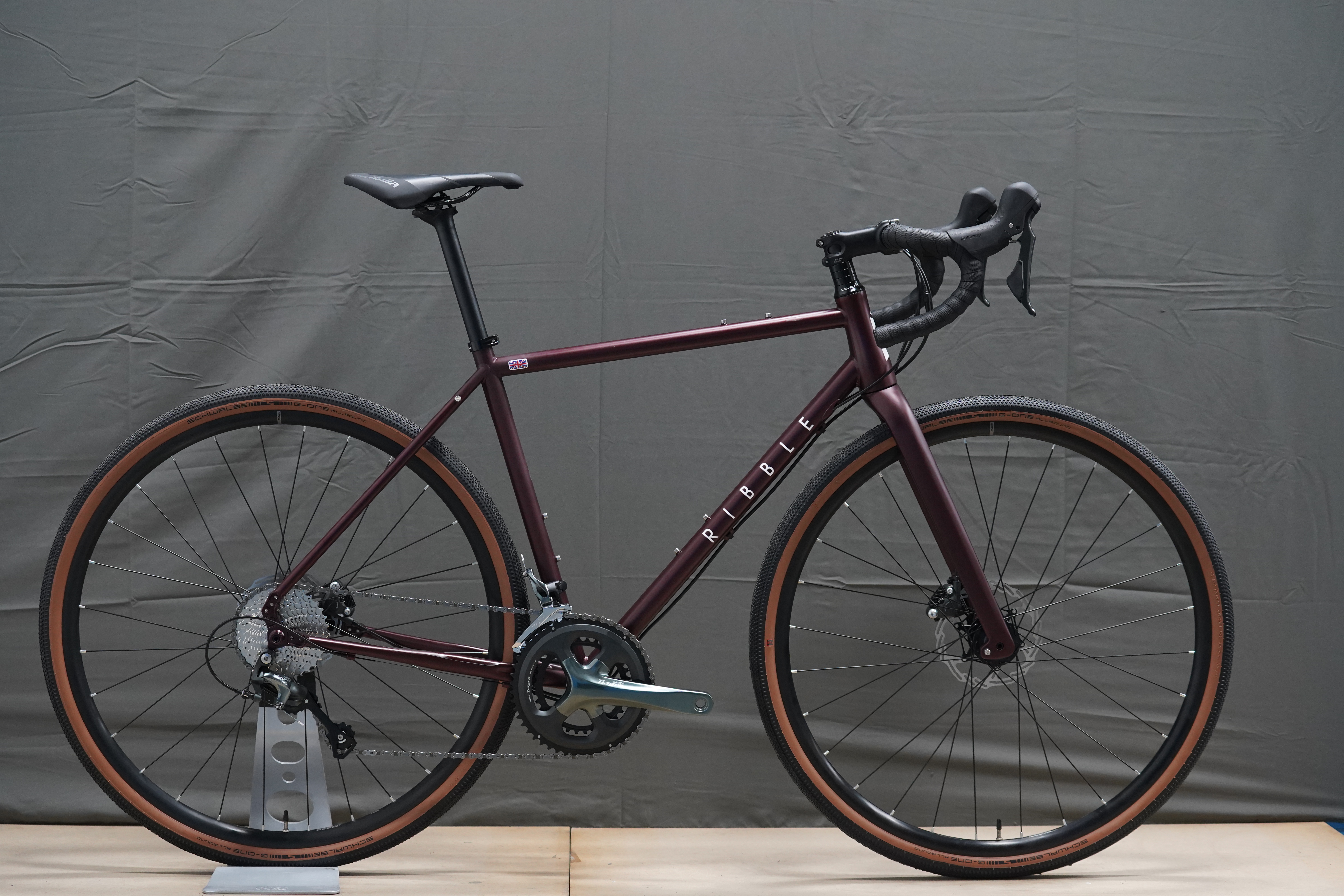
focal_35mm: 70
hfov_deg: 28.8
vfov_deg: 19.5
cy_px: 448
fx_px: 2613
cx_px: 672
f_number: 5
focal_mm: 70
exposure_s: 1/160
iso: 2500
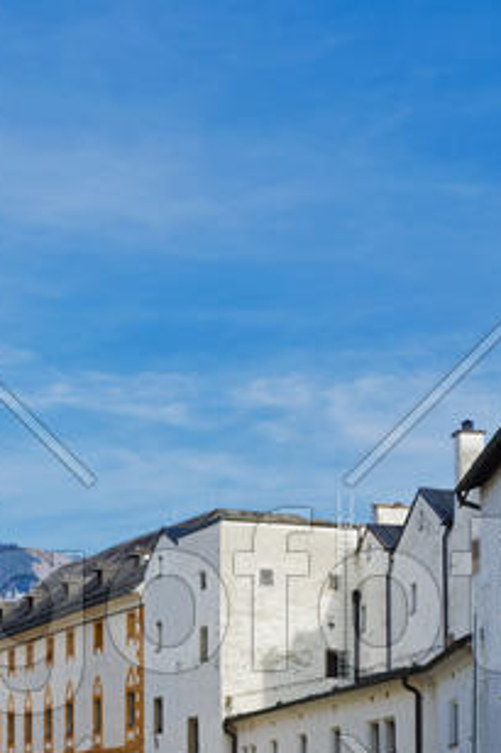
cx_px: 219
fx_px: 1651
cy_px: 611
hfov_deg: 17.3
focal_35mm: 79
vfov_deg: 25.2
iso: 100
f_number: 8
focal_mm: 28
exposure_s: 1/250
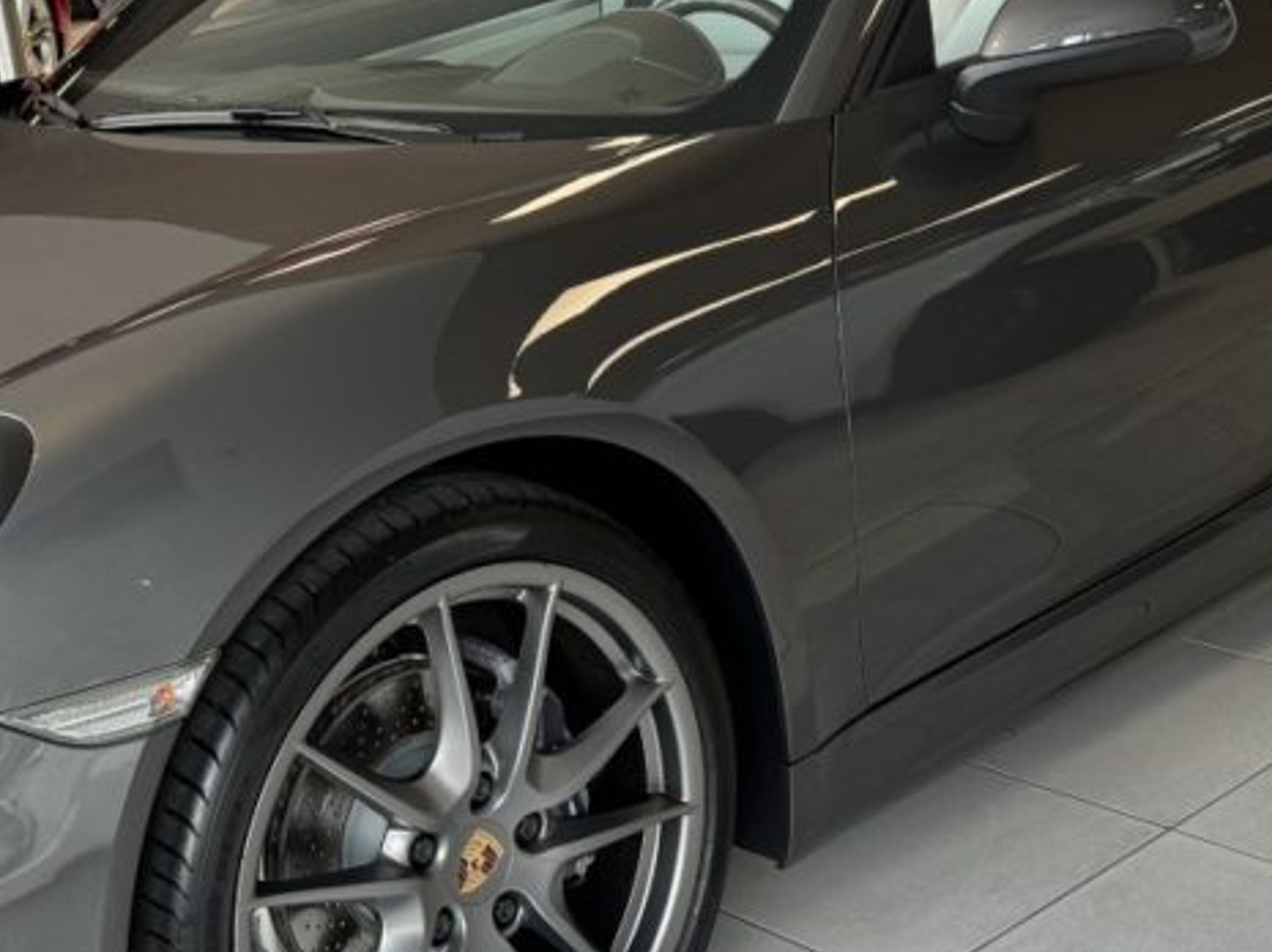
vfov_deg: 23.6
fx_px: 2276
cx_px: 328
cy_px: 361
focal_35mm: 62
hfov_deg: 30.7
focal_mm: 6.76
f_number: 1.78
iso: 100
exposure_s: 1/100
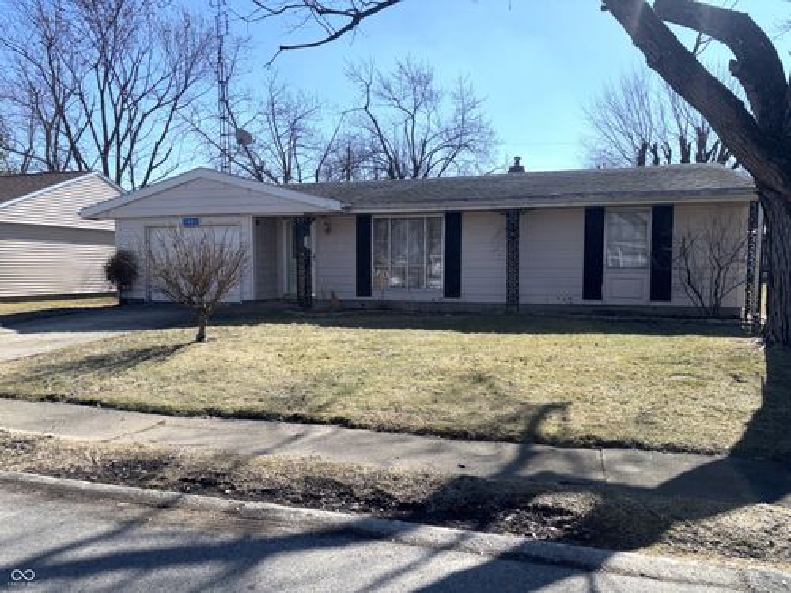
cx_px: 396
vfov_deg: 53.1
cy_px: 296
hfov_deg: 67.3
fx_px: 594
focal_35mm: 26
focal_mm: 5.96
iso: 32
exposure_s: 1/4082
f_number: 1.6
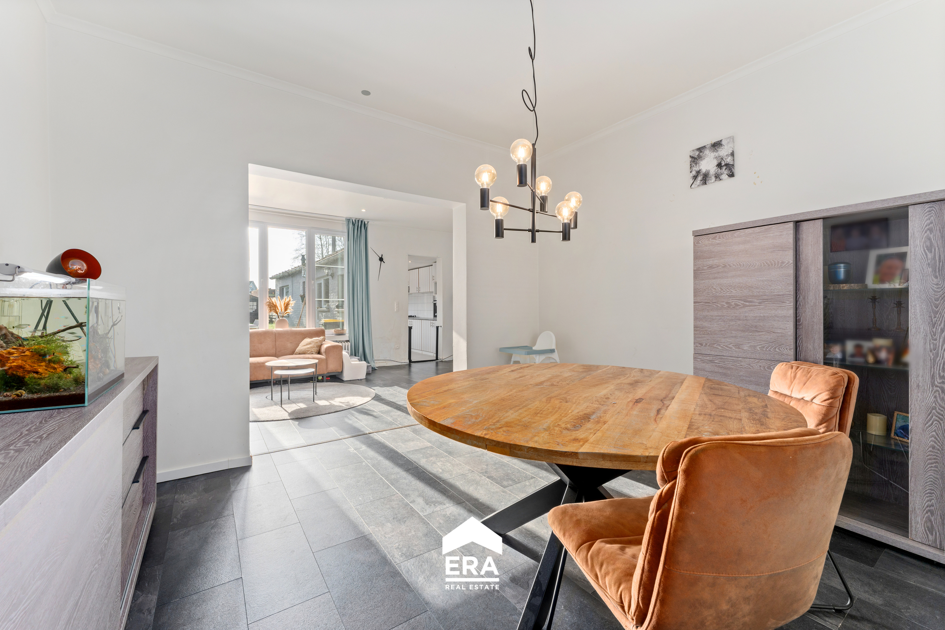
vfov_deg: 78.8
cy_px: 315
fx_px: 383
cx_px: 472
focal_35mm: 15
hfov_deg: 101.9
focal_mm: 14.6
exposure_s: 1/2.5
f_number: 11
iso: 250
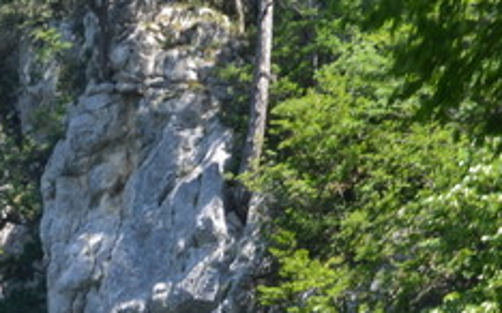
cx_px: -184
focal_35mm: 188
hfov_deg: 10.8
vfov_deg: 6.9
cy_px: 470
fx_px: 2571
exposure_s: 1/125
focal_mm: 36
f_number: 9
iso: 400
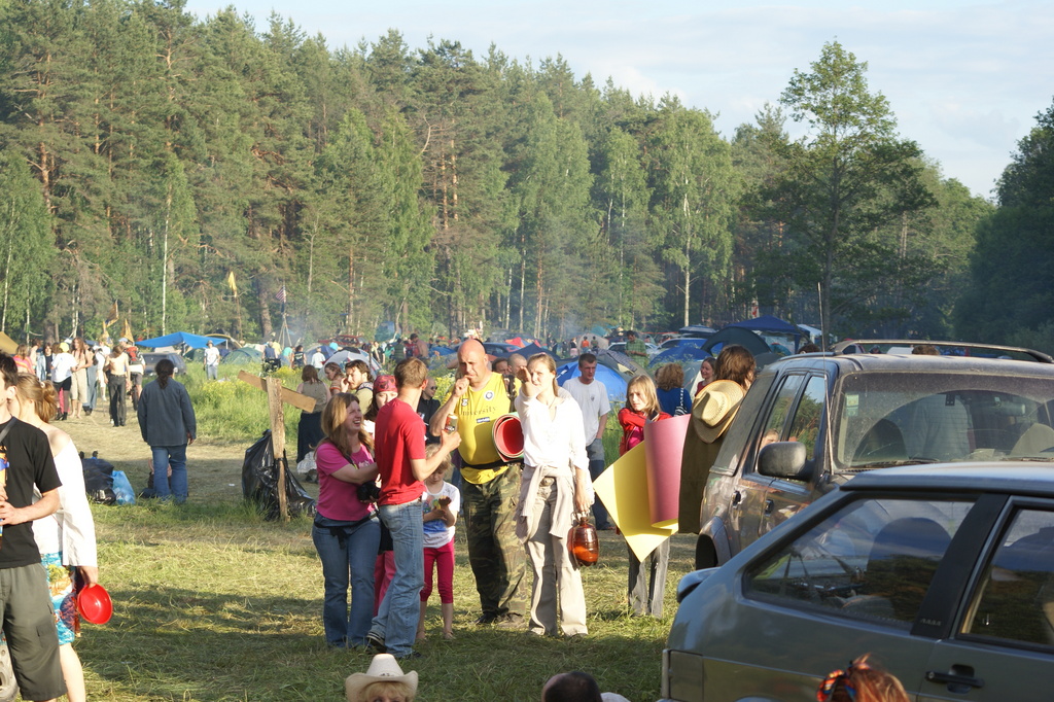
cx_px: 527
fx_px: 3073
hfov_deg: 19.5
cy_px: 351
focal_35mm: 105
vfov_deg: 13.0
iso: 100
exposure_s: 1/200
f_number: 7.1
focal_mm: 70
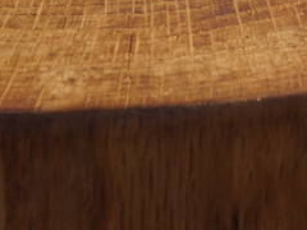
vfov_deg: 6.4
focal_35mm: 231
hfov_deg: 8.0
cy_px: -88
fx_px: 2049
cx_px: 718
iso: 100
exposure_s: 1/200
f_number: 6.3
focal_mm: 20
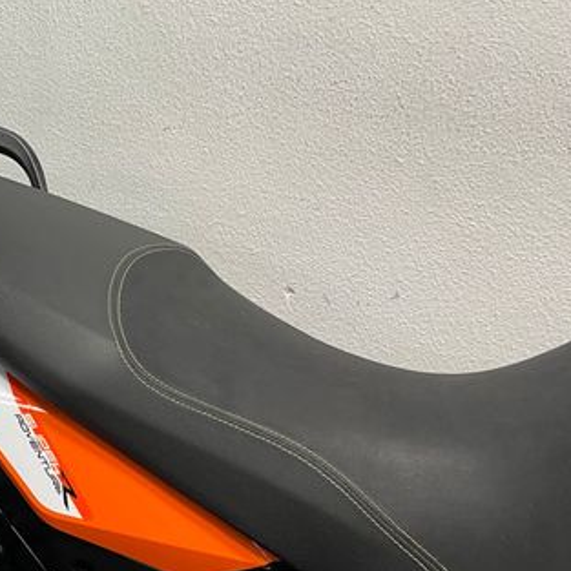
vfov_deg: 36.0
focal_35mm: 47
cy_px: 255
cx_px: 31
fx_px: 877
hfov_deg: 33.6
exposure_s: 1/50
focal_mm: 5.1
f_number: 1.6
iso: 64
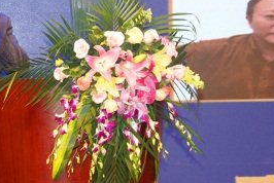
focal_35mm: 197
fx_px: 1501
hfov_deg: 10.4
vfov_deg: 7.0
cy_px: 76
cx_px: 24
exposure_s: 1/40
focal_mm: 70
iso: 400
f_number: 5.6
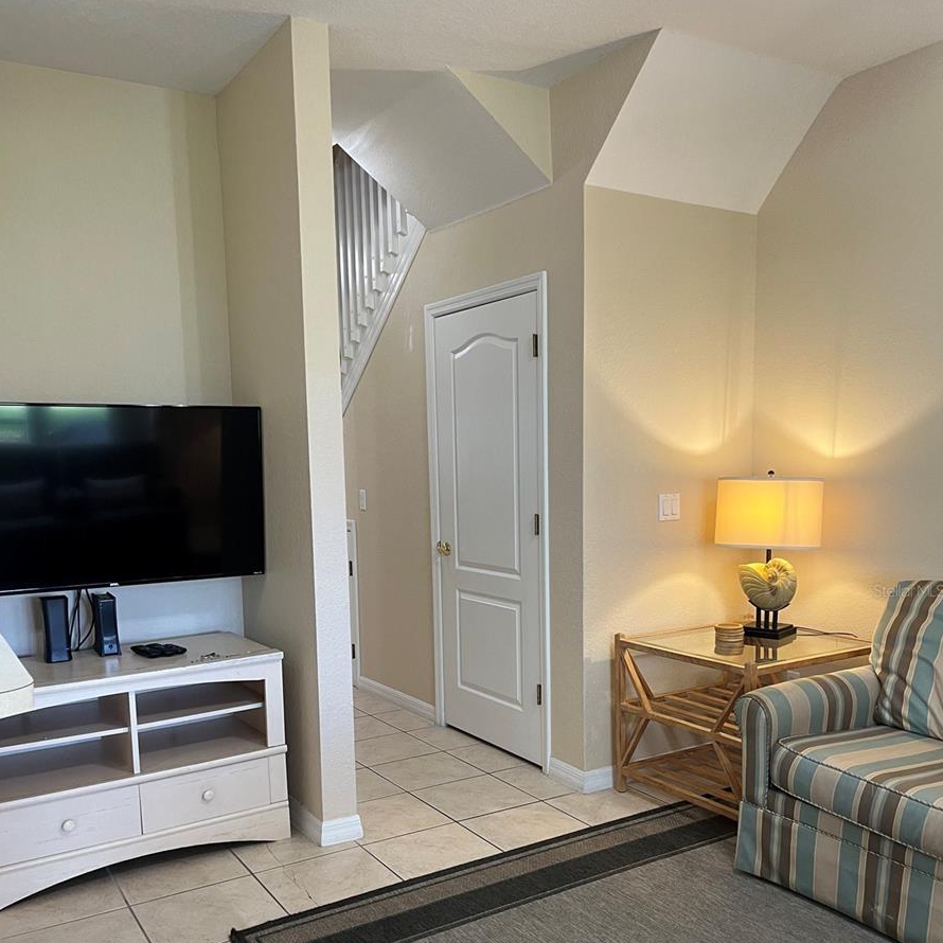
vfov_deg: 52.0
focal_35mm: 31
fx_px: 955
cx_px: 472
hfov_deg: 52.5
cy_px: 590
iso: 100
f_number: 1.6
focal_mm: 5.1
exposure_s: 1/60
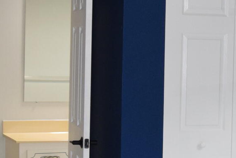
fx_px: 938
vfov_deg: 9.6
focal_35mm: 143
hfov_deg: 13.8
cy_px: 94
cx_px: 304
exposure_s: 1/80
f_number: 4.5
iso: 800
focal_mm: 18
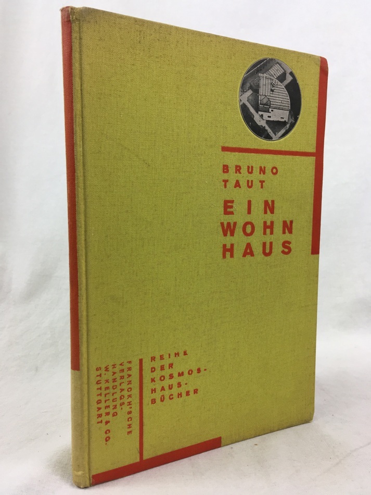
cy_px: 248
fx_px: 414
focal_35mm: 29
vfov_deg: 61.6
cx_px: 186
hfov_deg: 48.2
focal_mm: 4.15
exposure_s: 1/120
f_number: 2.2
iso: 40
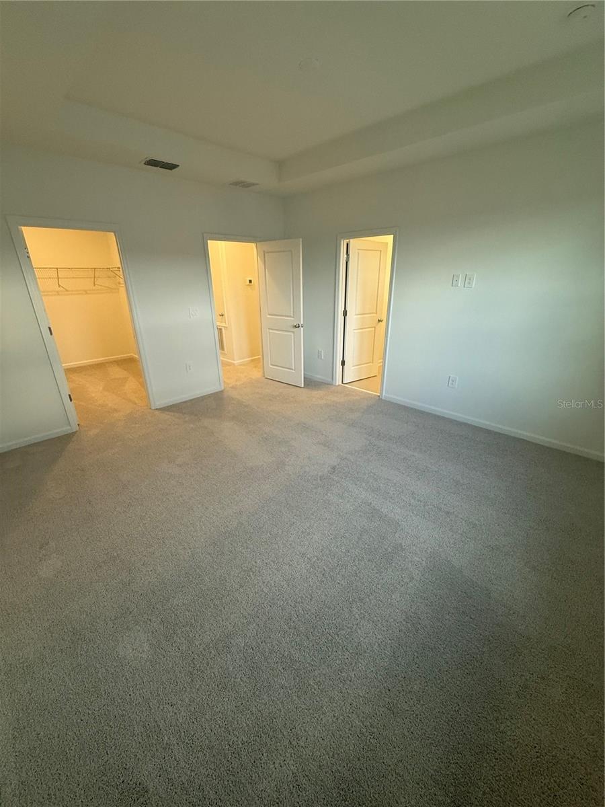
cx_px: 302
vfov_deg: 102.1
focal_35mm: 14
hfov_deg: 85.7
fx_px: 326
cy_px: 404
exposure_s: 1/120
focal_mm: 2.22
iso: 250
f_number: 2.2
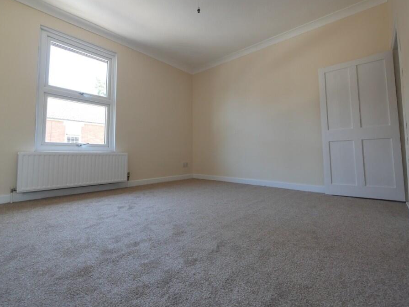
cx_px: 187
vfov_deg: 78.0
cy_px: 141
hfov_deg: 94.2
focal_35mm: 16
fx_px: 189
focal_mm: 7
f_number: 4
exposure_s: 1/60
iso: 640
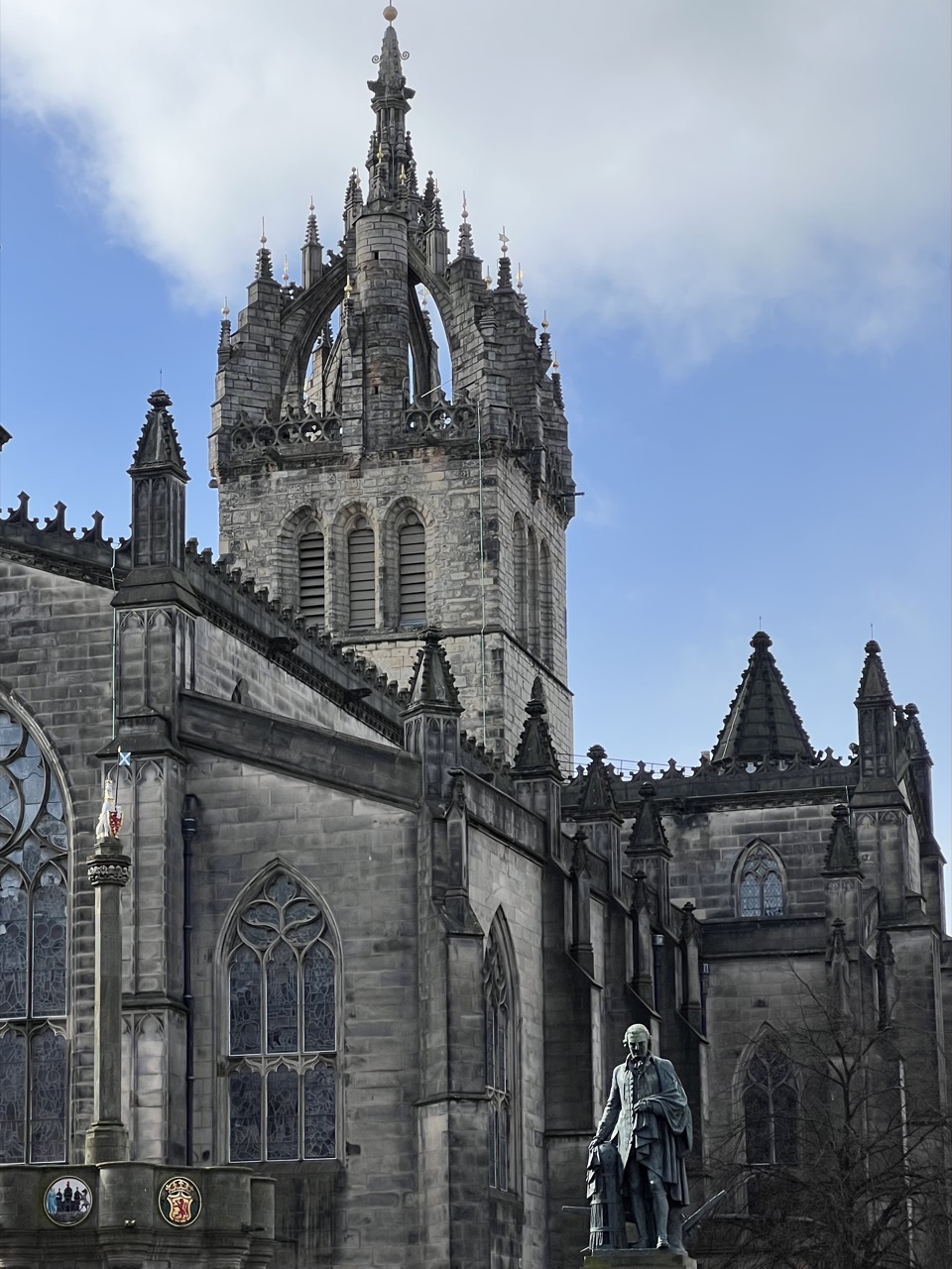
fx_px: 2824
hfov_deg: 19.1
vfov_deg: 25.3
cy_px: 634
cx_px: 476
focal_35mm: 77
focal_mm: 9
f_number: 2.8
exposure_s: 1/649
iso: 32
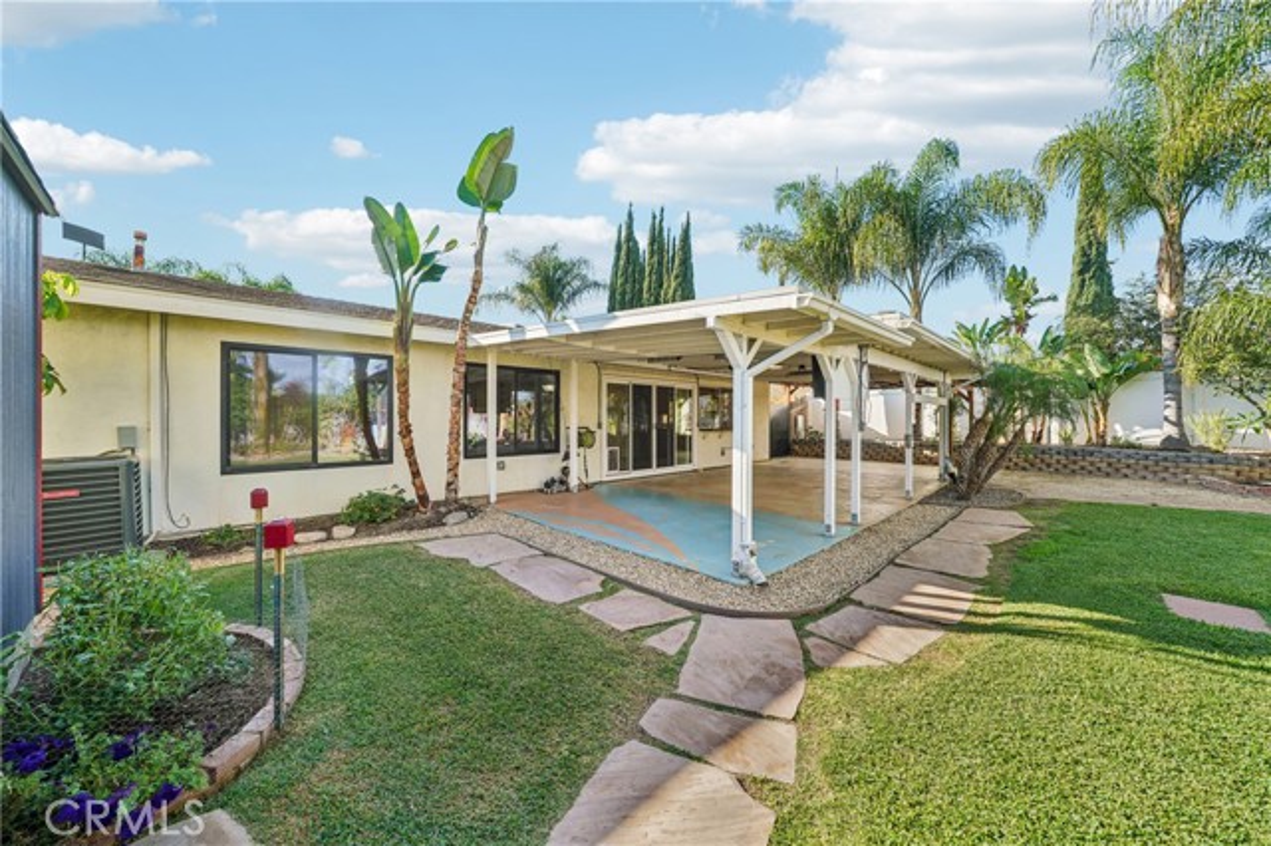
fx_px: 459
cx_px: 636
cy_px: 423
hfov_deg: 108.4
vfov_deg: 85.4
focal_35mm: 13
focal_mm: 13
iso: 100
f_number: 8
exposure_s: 1/60
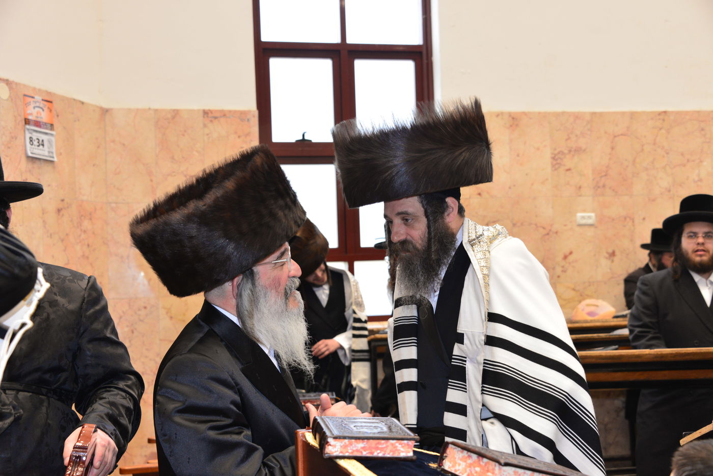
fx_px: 951
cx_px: 356
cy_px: 238
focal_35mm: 48
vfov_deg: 28.1
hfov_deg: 41.1
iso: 1600
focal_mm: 48
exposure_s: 1/100
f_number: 5.6
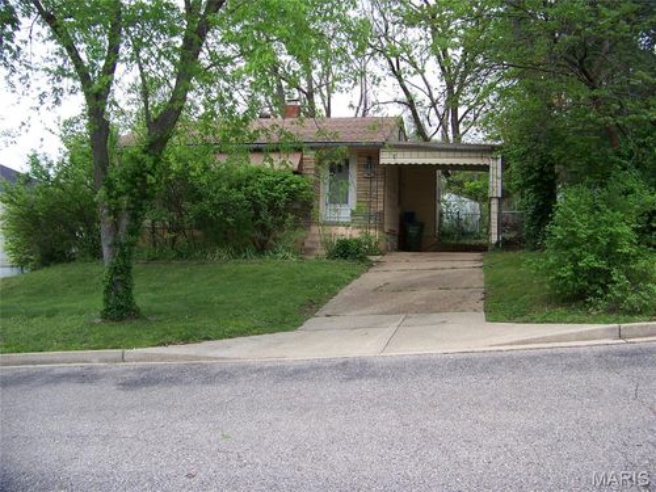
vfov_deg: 39.7
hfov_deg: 51.4
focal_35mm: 36
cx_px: 328
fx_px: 682
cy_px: 246
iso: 64
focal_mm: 5.85
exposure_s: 1/320
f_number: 2.8
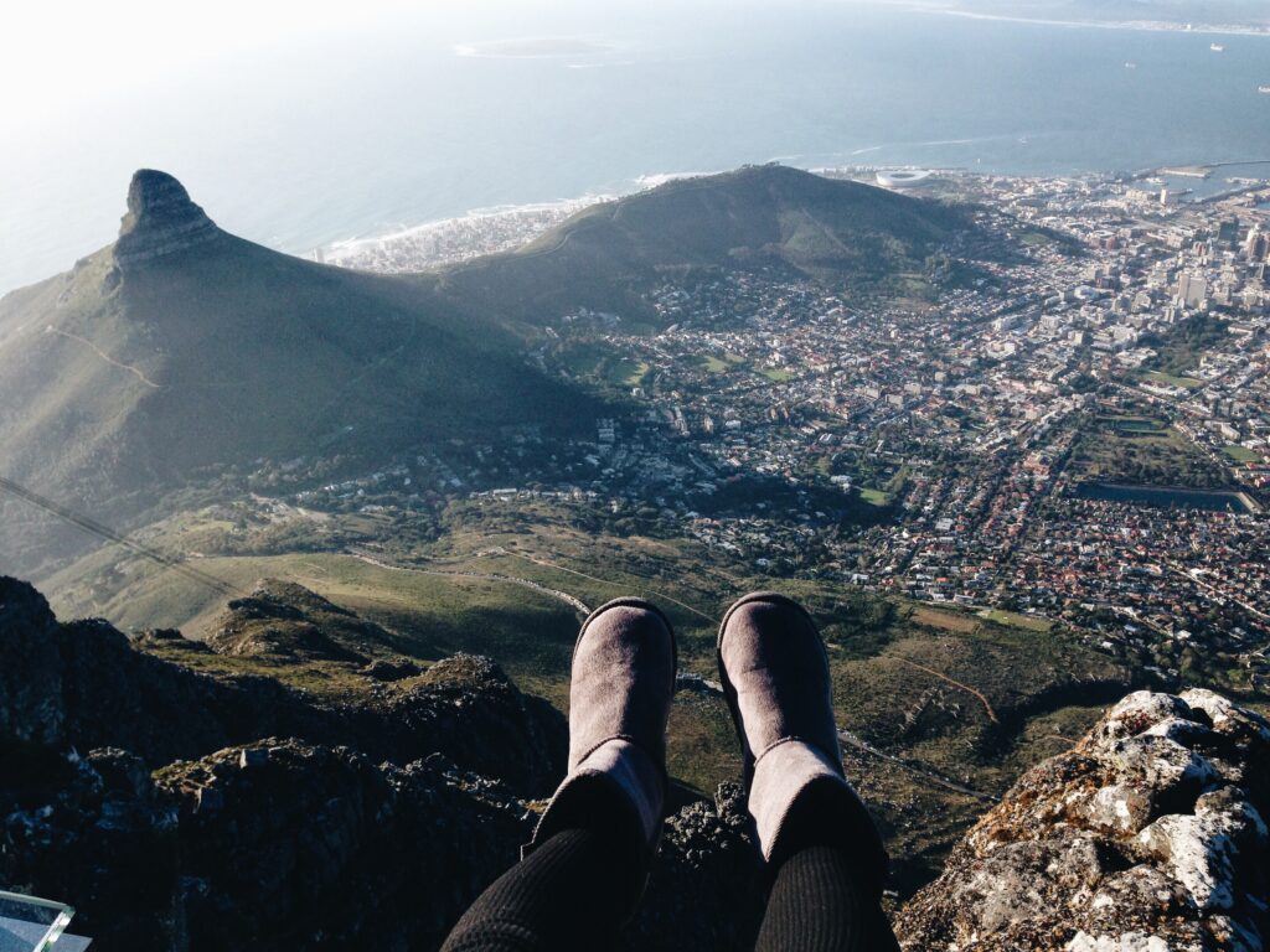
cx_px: 635
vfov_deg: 42.9
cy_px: 476
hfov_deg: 55.4
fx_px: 1211
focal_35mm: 33
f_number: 2.4
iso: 50
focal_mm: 4.13
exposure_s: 1/935
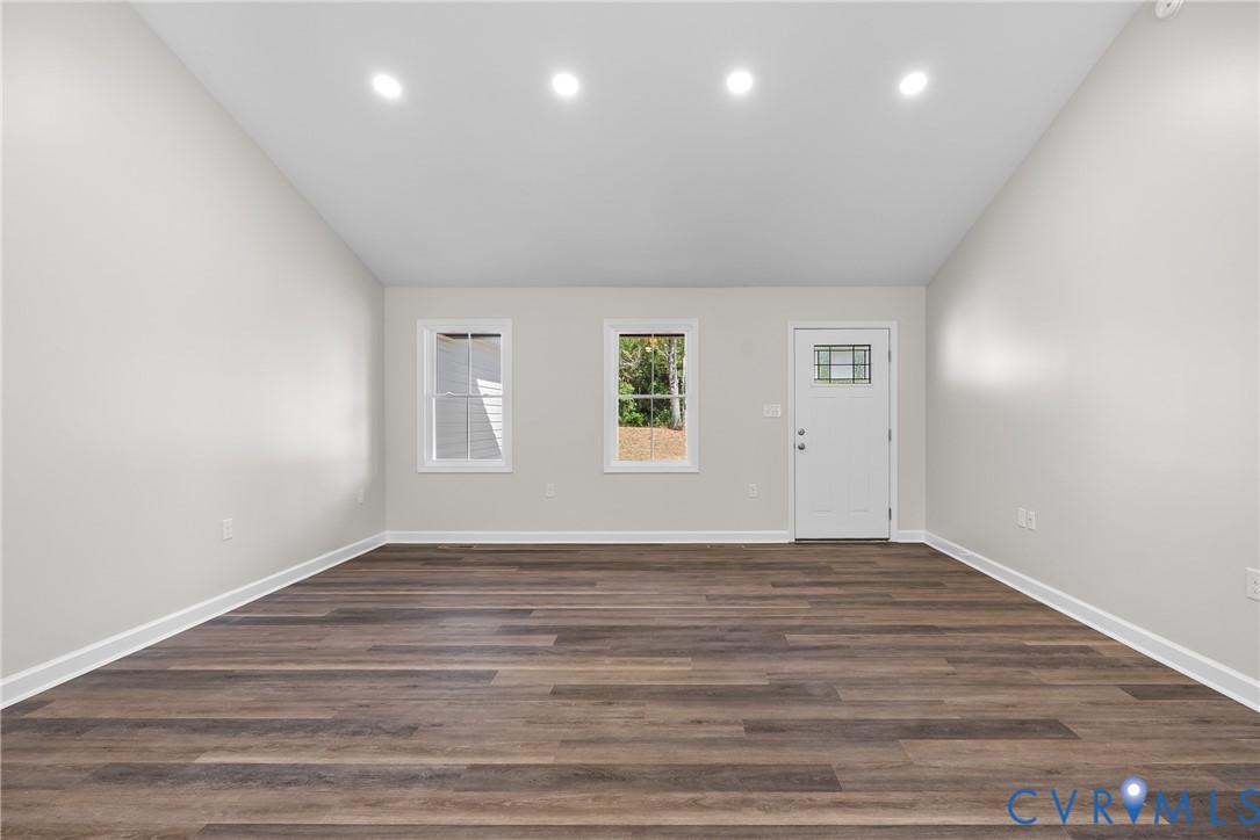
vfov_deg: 73.8
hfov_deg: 96.7
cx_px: 630
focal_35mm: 16
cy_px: 420
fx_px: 560
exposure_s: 1/13
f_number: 8
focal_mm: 16
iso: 1250
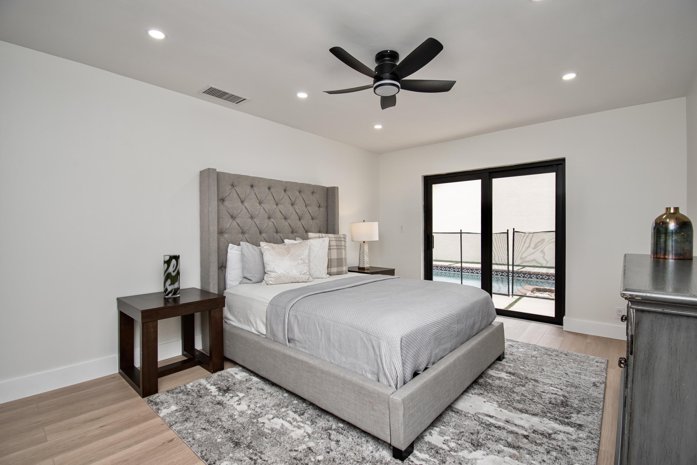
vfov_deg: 77.3
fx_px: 290
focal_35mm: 15
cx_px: 348
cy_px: 232
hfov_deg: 100.4
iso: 360
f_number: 5.6
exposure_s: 1/125
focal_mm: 10
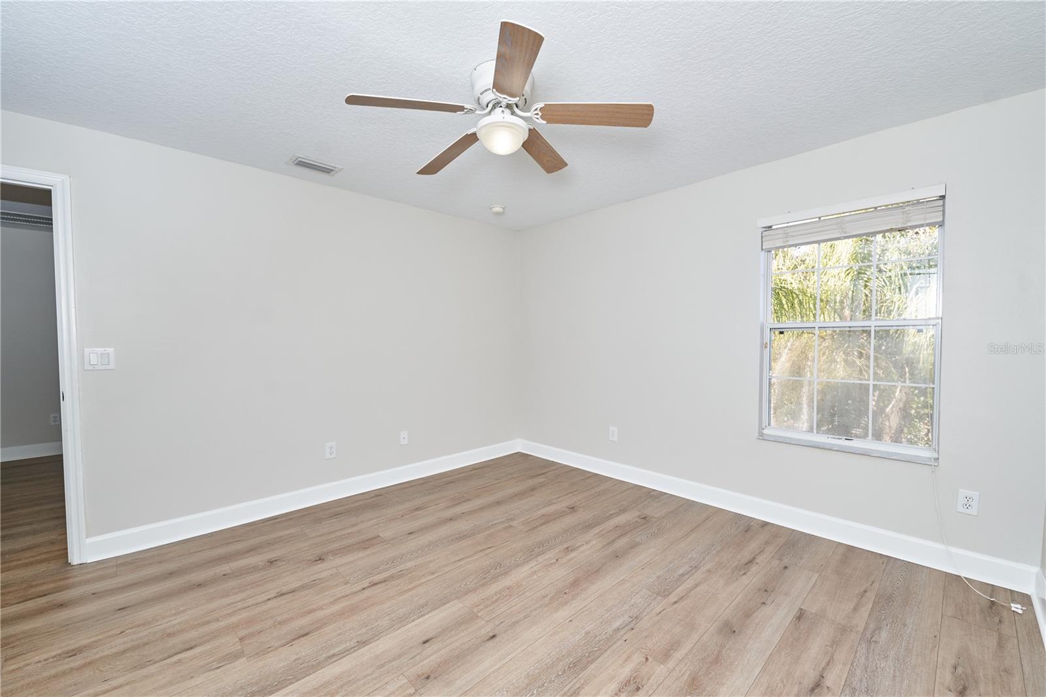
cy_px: 348
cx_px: 523
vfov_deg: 81.2
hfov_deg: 104.3
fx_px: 407
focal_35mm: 14
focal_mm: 14
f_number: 5
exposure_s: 1/200
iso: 400
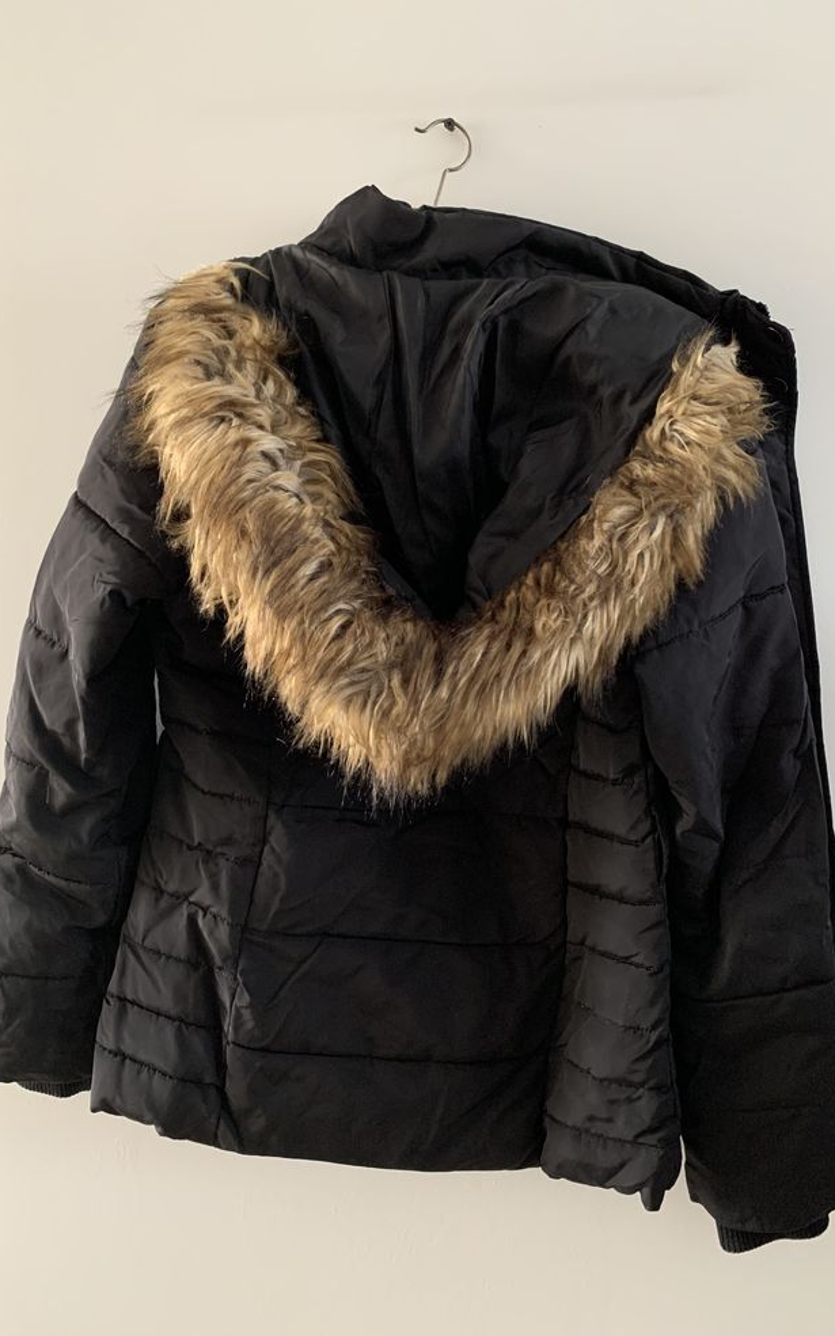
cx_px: 426
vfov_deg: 66.5
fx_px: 1019
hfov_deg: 44.5
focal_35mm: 28
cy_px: 676
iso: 400
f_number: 1.8
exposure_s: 1/40
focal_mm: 4.25
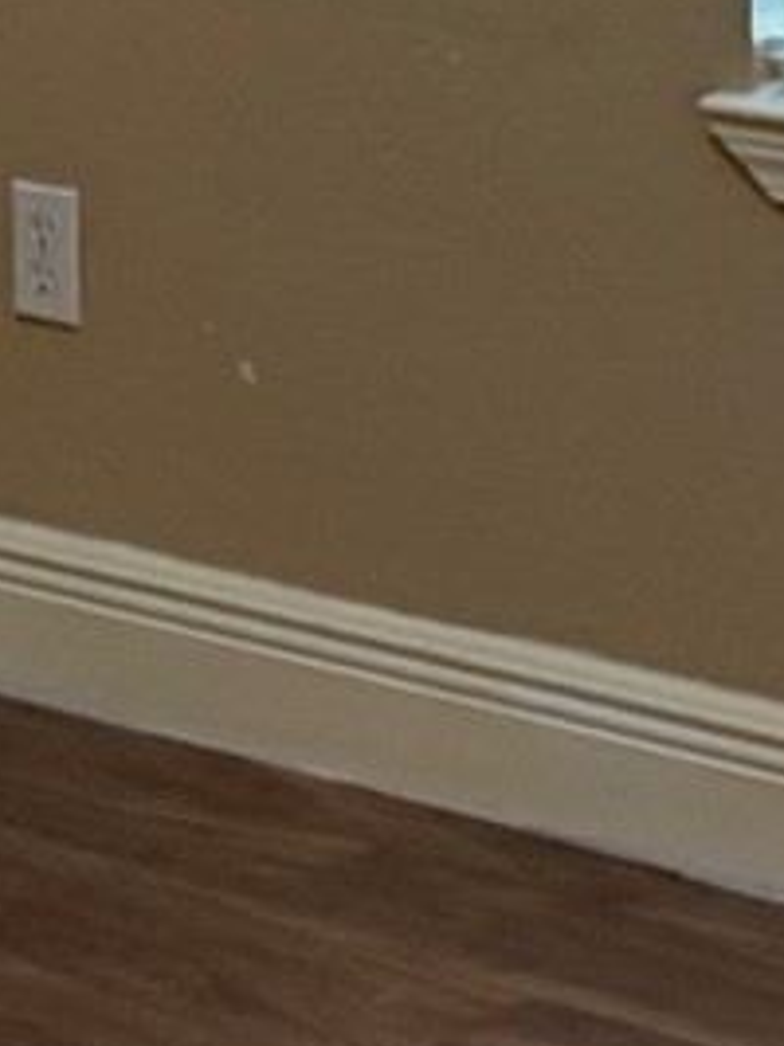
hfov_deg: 8.0
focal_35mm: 184
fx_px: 5561
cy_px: -650
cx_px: 31
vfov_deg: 10.3
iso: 640
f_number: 1.78
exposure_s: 1/60
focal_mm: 6.76
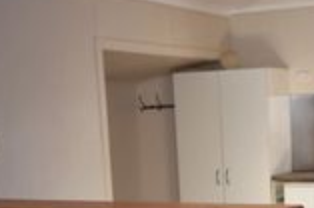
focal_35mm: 90
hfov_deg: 22.0
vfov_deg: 14.8
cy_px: 221
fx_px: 783
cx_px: 298
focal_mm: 20
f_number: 5.6
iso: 360
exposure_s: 1/125
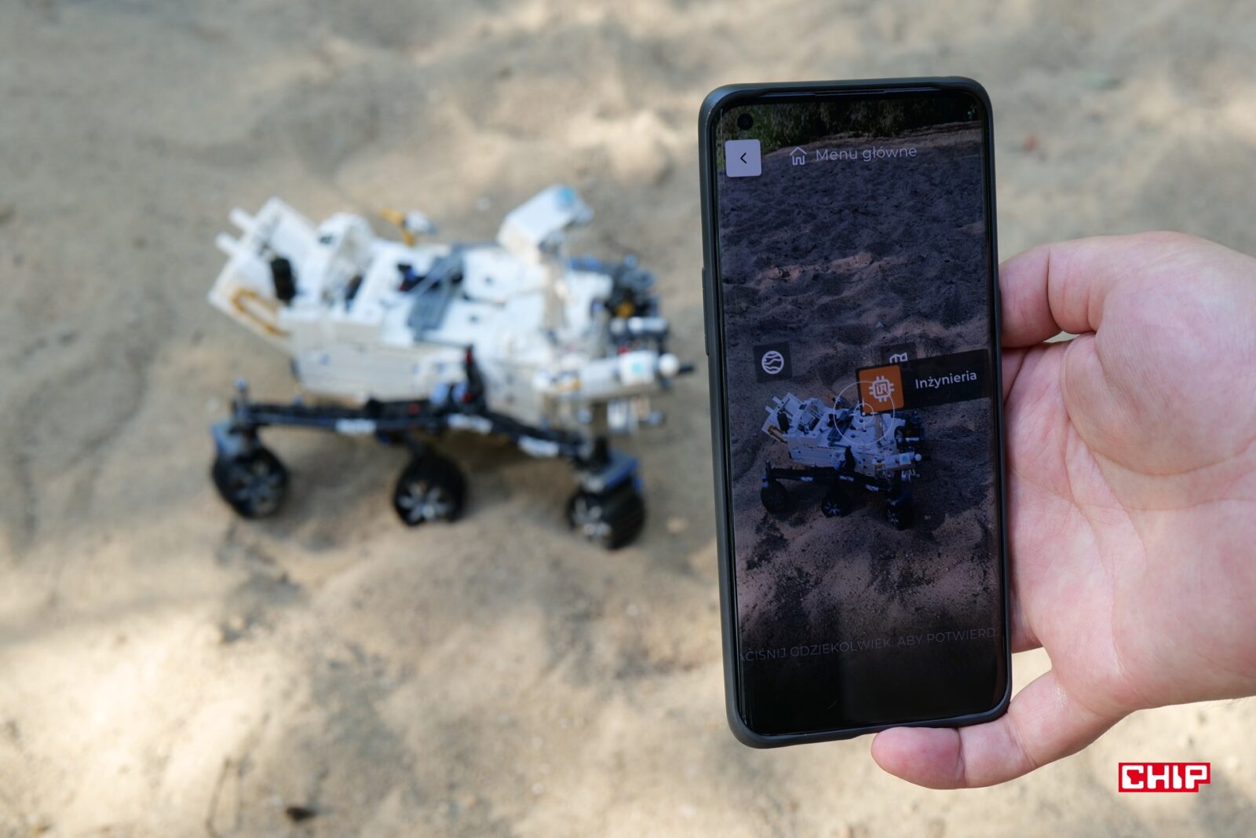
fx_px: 1744
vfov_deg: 27.0
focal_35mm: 50
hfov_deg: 39.6
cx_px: 628
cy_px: 419
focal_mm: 50
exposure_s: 1/50
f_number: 10
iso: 640
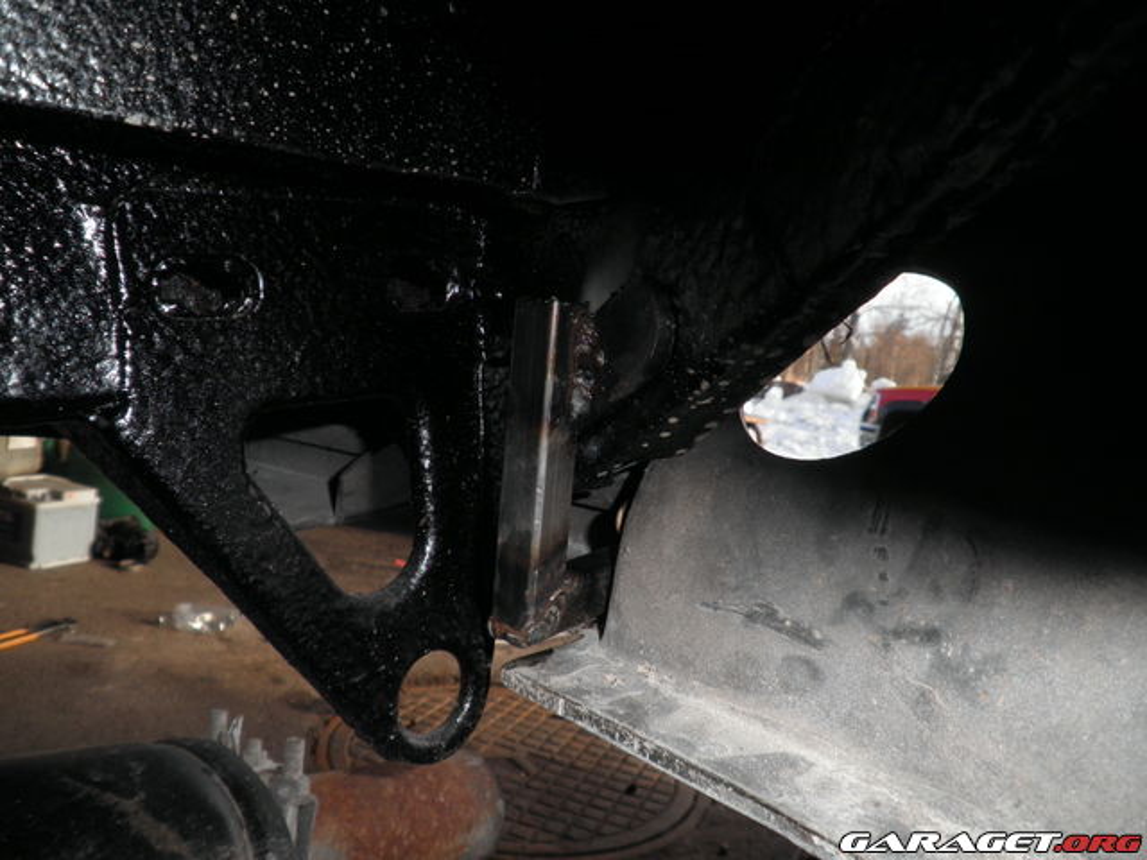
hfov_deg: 67.3
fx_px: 862
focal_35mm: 26
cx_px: 574
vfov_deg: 53.1
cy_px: 430
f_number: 7.8
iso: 64
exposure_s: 1/30
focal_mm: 4.65
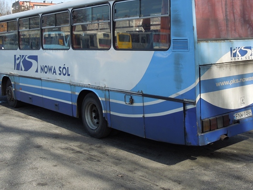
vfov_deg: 30.5
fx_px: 344
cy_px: 54
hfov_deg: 40.4
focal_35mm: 47
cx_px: 141
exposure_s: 1/500
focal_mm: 5.6
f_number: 3.6
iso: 100
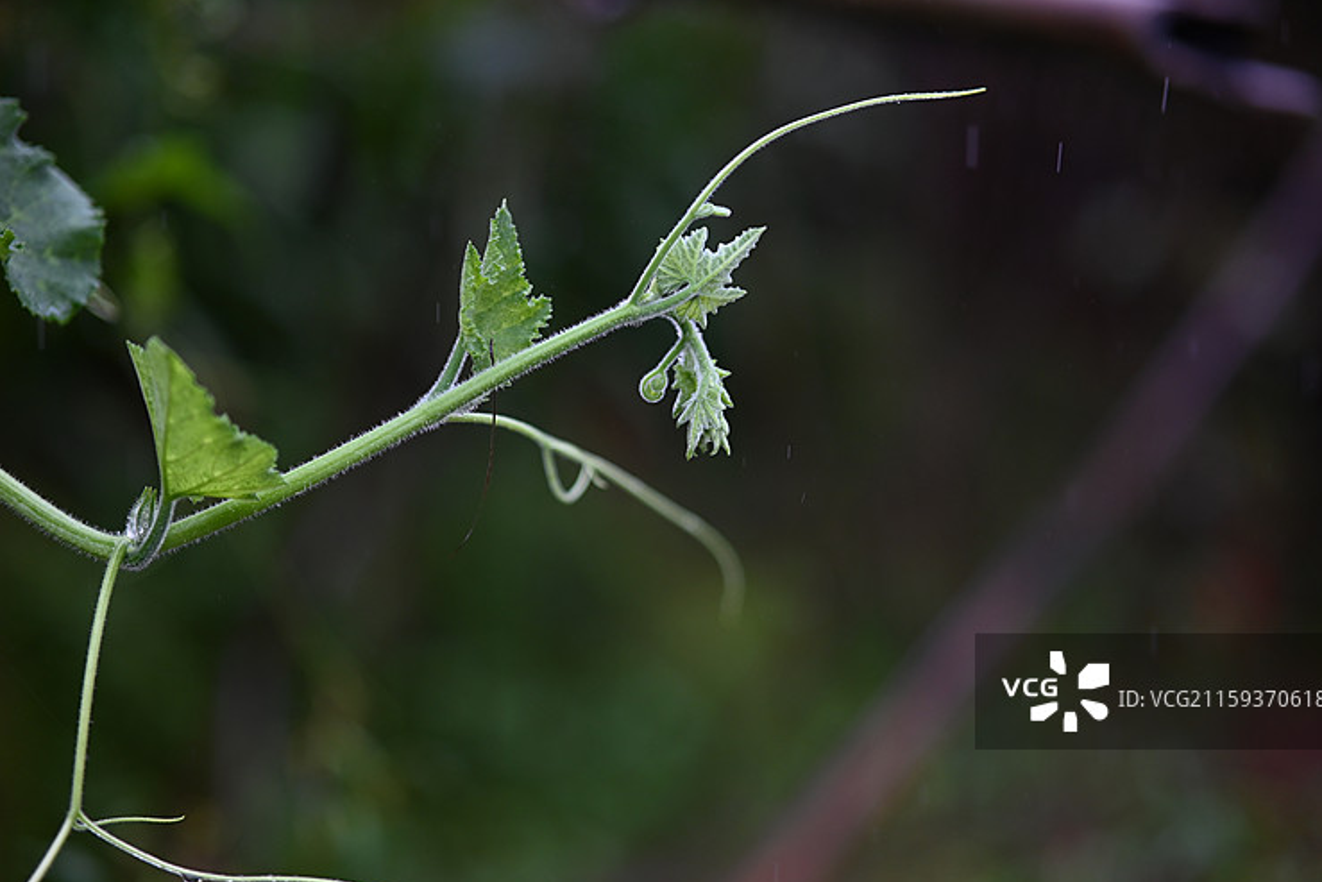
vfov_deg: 14.9
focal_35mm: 92
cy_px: 469
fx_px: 3379
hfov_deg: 22.1
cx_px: 658
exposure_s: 1/400
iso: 400
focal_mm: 85
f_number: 1.8
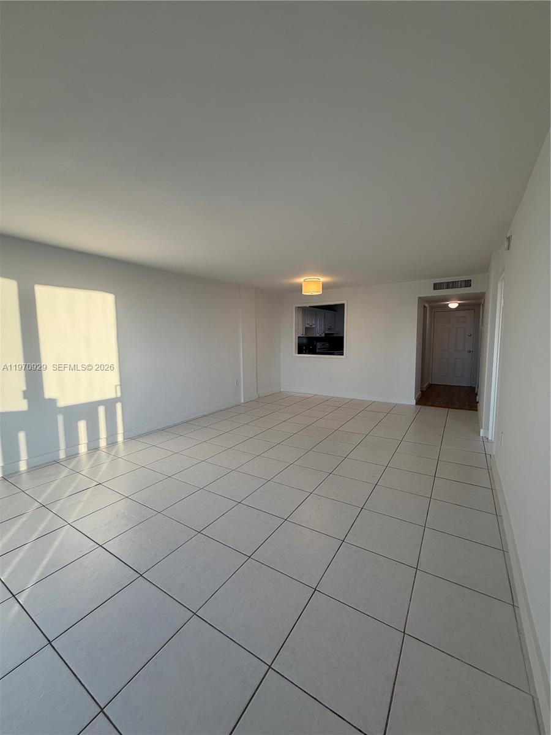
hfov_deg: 85.7
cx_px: 276
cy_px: 368
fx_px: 297
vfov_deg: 102.1
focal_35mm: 14
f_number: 2.2
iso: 50
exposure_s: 1/120
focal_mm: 2.22
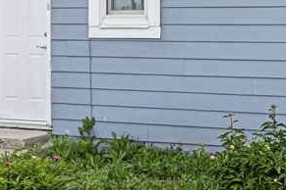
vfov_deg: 20.4
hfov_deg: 27.0
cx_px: 344
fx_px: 524
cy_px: 35
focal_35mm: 66
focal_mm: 10
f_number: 10
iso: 100
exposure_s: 1/200
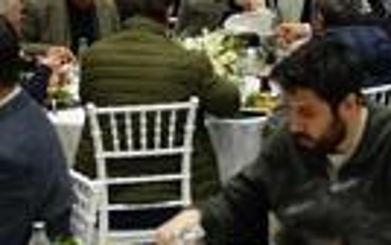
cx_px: 430
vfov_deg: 9.2
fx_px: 1493
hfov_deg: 14.6
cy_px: -108
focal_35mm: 140
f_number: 2.8
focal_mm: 30
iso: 3200
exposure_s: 1/125
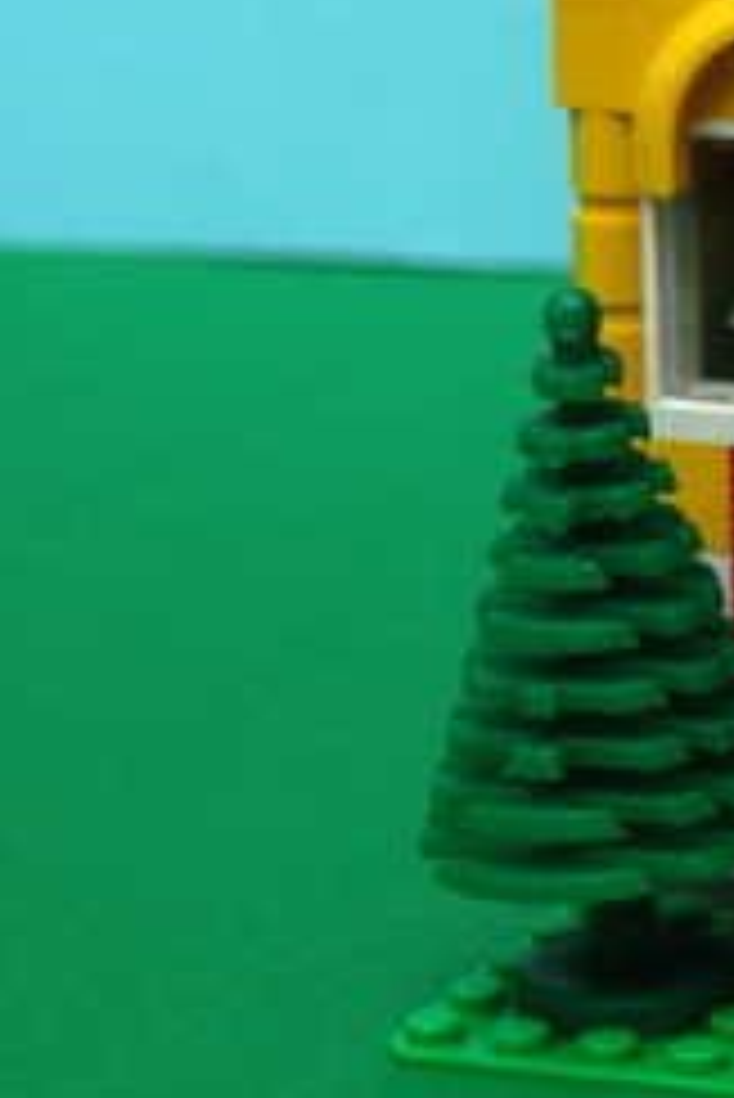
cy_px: -666
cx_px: 1283
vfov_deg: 8.2
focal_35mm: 246
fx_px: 7512
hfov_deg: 5.5
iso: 200
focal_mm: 40
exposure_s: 1/60
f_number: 5.6
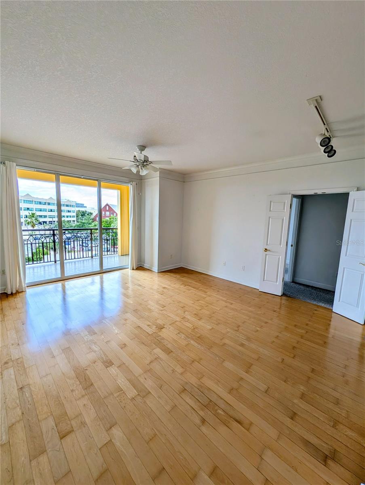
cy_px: 242
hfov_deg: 94.6
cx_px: 182
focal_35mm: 12
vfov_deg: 110.5
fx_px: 168
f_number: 1.7
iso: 46
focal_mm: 2.02
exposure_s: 1/836
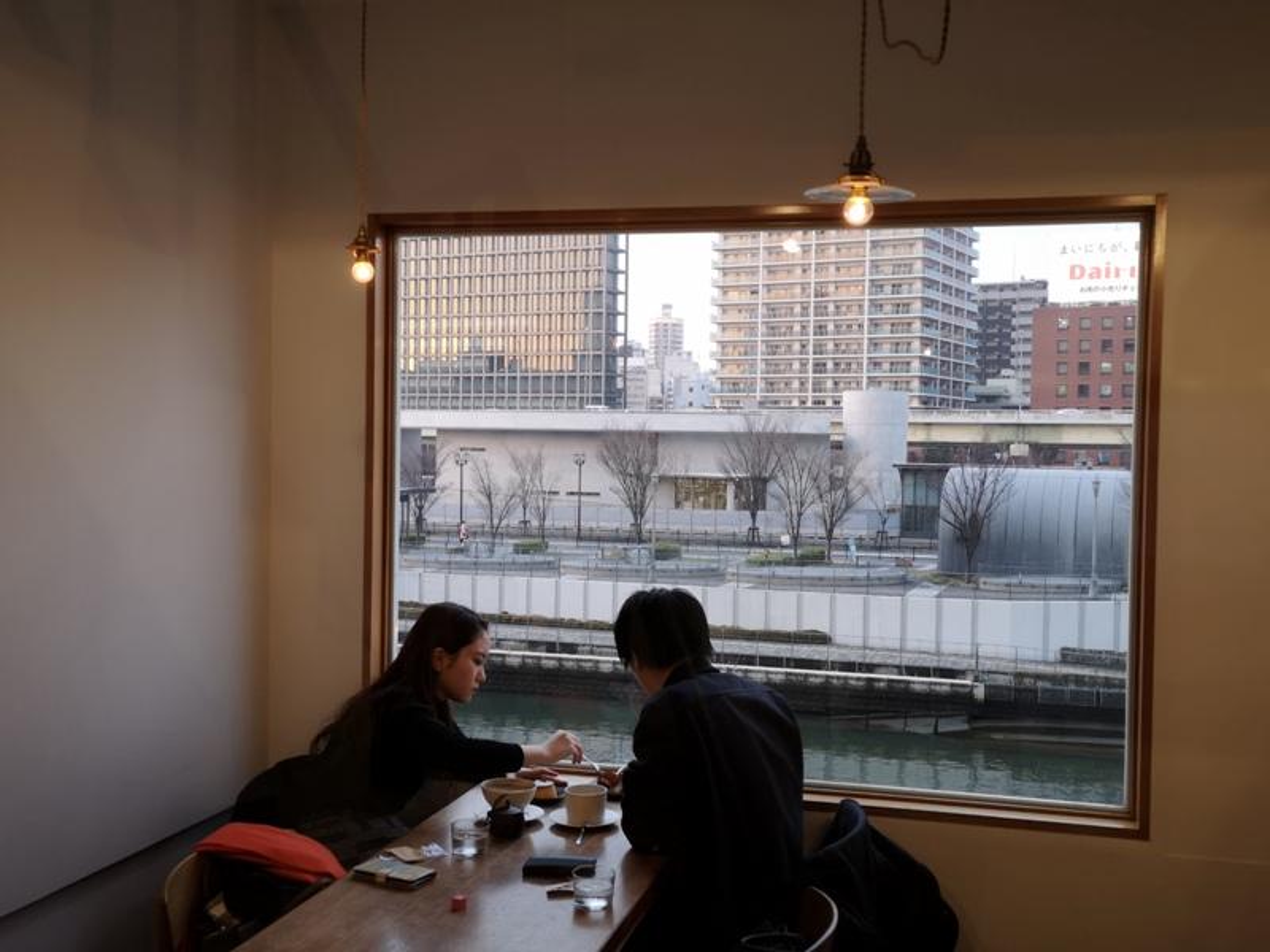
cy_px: 476
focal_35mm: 37
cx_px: 635
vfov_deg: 38.7
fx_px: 1357
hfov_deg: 50.1
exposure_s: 1/60
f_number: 1.8
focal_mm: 3.95
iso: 160
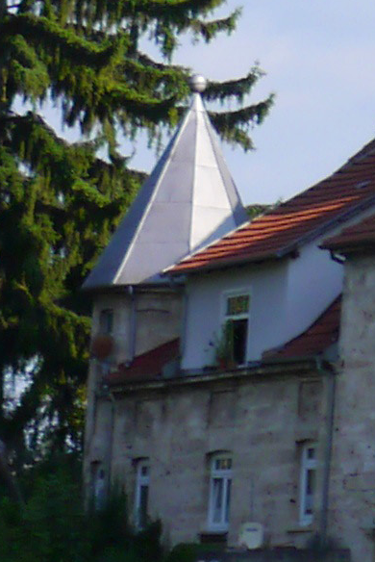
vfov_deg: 6.6
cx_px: -662
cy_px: 1811
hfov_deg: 4.8
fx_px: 4338
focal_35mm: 278
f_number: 6.3
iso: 160
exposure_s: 1/320
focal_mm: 17
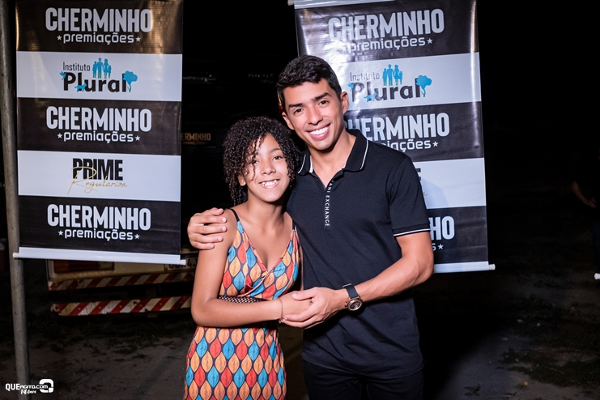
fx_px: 600
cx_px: 300
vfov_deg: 36.9
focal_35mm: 36
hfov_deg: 53.1
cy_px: 200
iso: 2500
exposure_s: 1/320
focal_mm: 24
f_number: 2.8
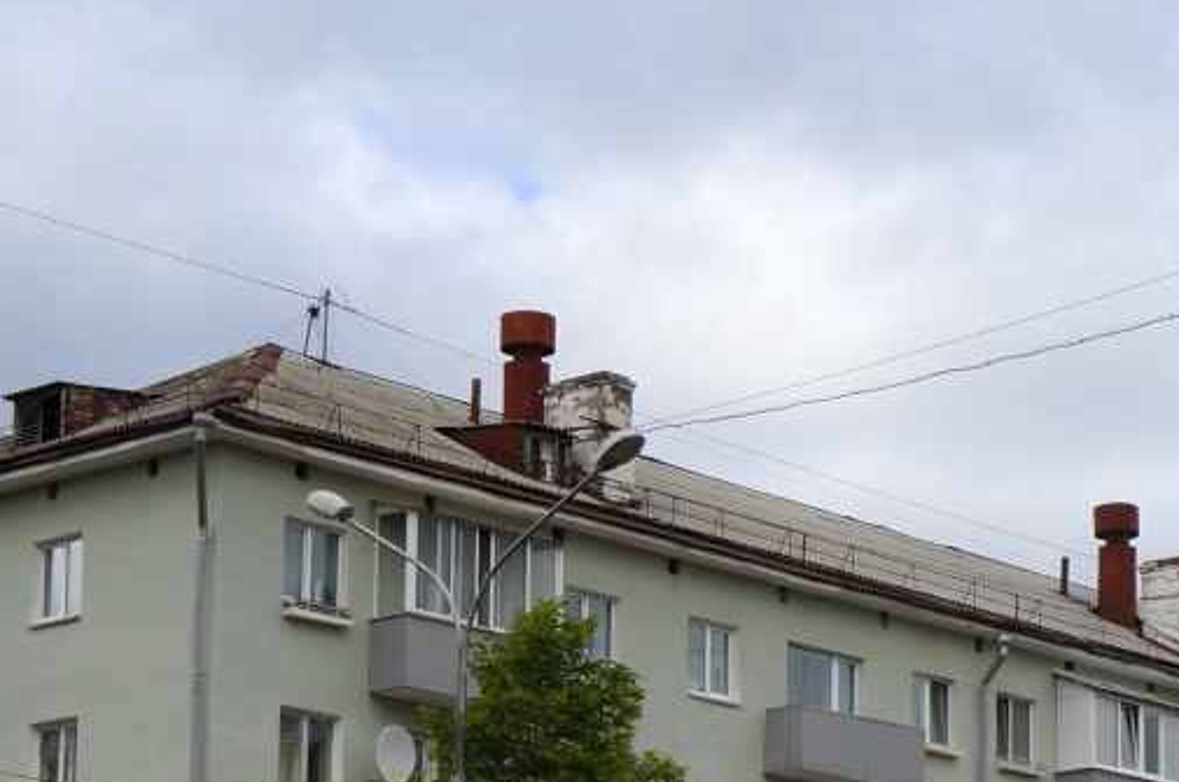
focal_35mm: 107
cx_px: 1060
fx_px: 3499
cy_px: 991
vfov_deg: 12.4
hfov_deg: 18.8
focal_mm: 24
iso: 100
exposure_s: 1/100
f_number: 13
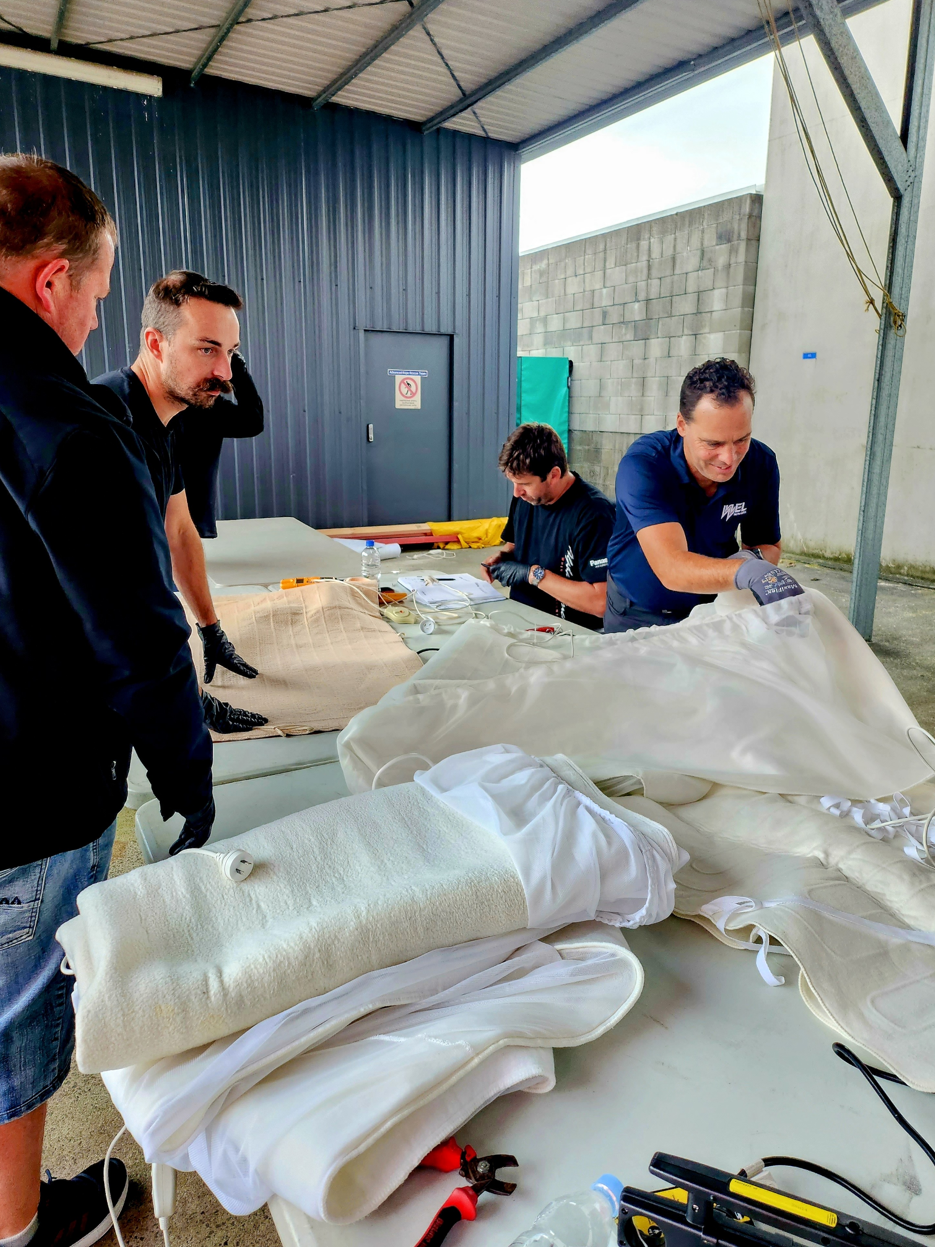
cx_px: 479
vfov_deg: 69.4
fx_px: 900
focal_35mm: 25
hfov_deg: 54.9
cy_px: 598
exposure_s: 1/182
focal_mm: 5
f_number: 1.8
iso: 200
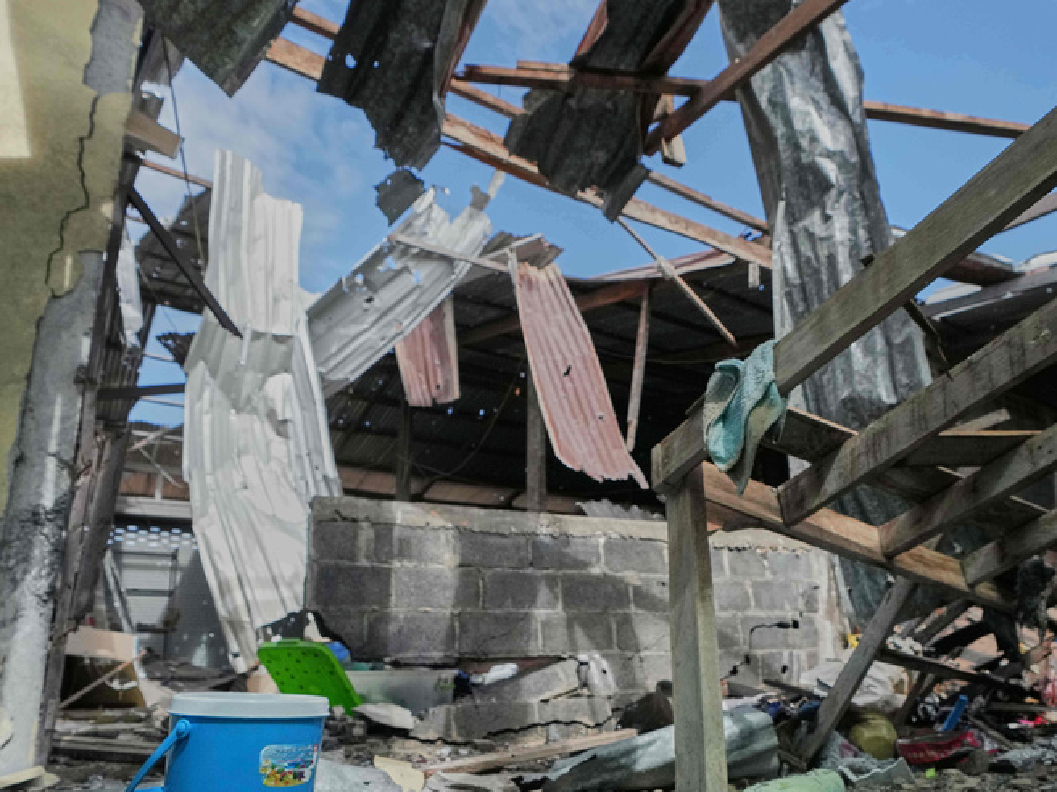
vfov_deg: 56.1
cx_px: 628
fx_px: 733
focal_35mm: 24
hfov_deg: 70.9
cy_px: 497
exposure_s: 1/6400
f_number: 4
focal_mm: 16
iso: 1000
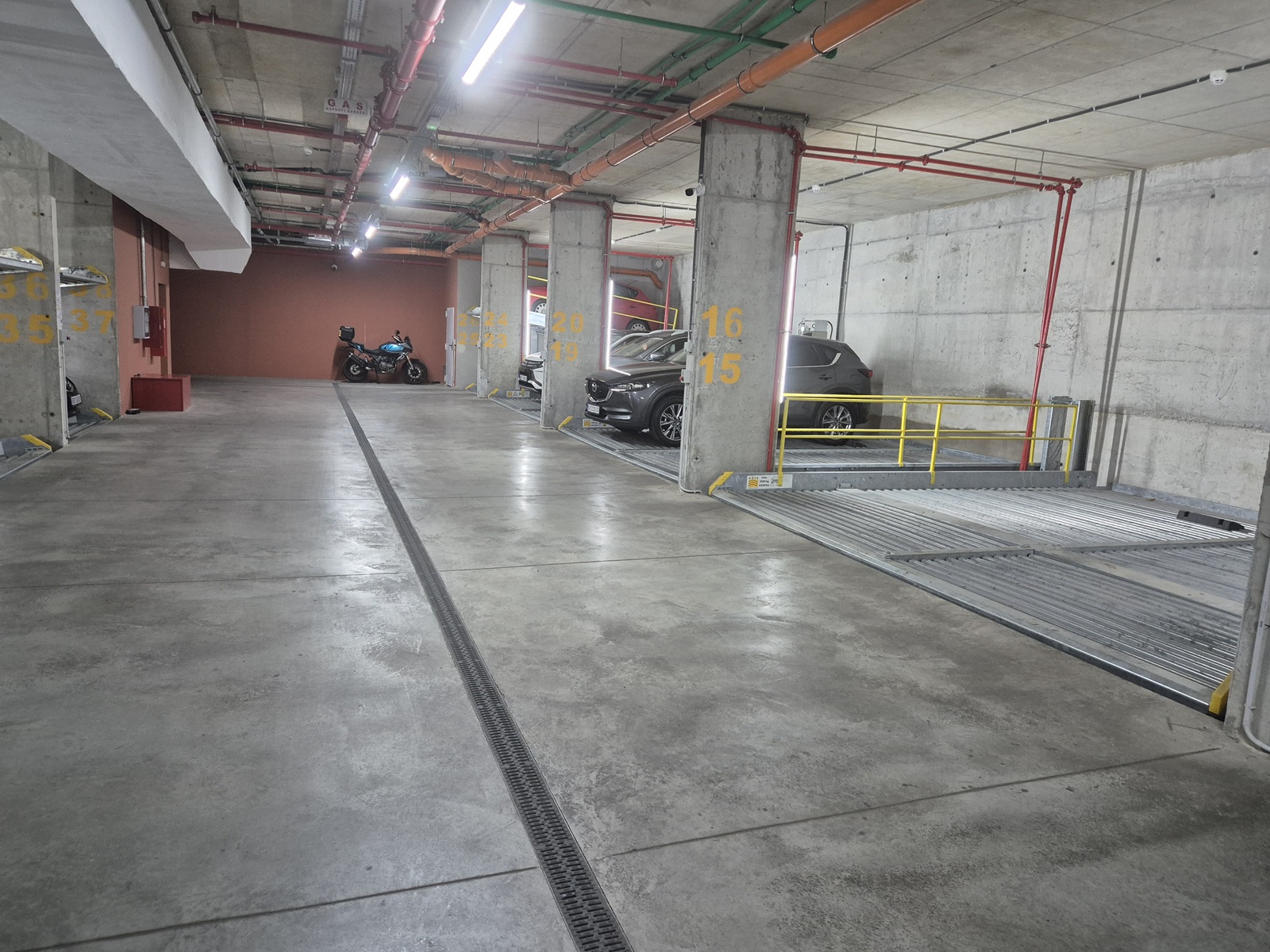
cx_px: 635
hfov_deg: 73.9
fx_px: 844
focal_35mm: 23
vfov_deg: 58.9
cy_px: 476
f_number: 1.8
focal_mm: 5.4
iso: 800
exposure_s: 1/100
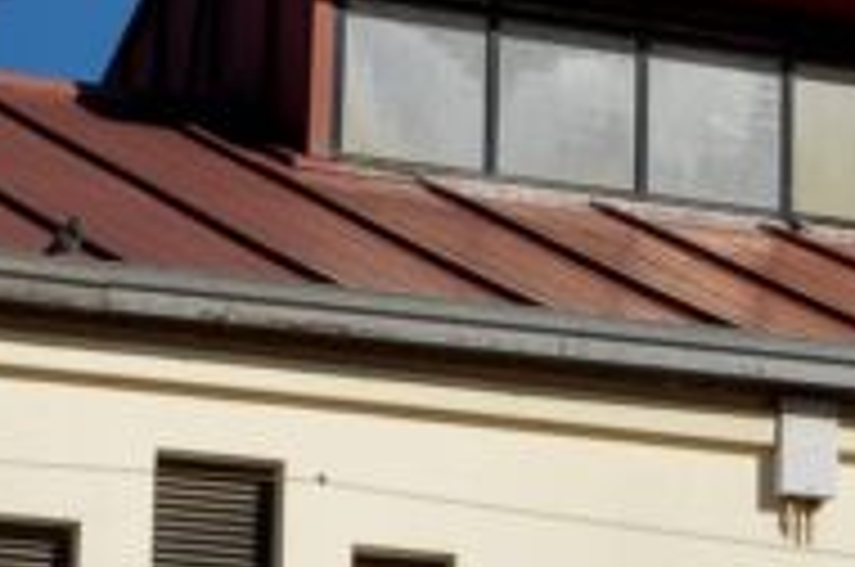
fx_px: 5944
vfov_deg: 5.5
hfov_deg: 7.8
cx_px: 1742
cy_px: 374
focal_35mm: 251
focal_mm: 31
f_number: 13
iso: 500
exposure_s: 1/640
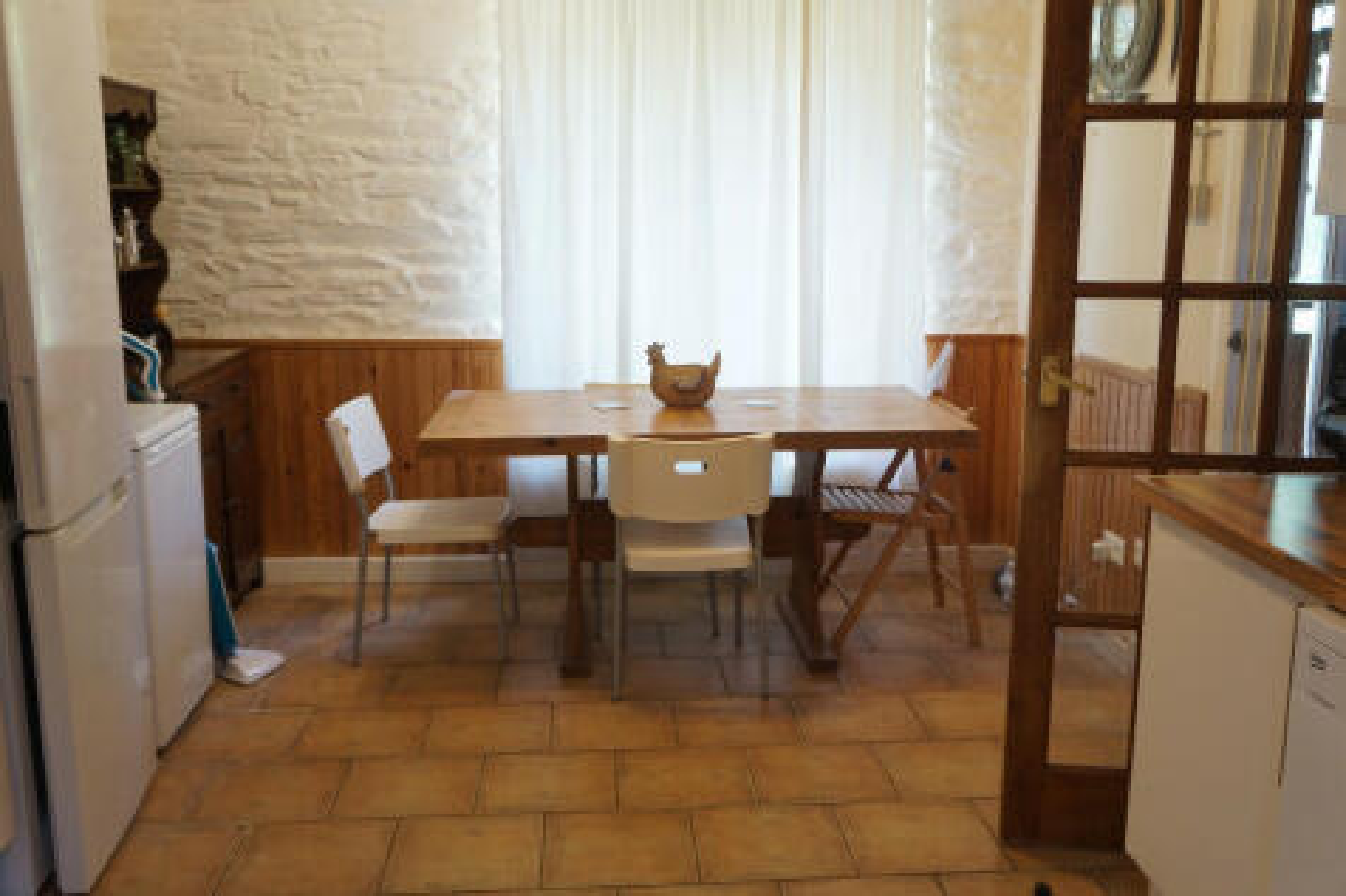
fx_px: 1177
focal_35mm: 32
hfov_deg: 59.5
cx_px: 673
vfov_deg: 41.7
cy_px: 448
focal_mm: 21
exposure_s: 1/10
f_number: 4
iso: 100
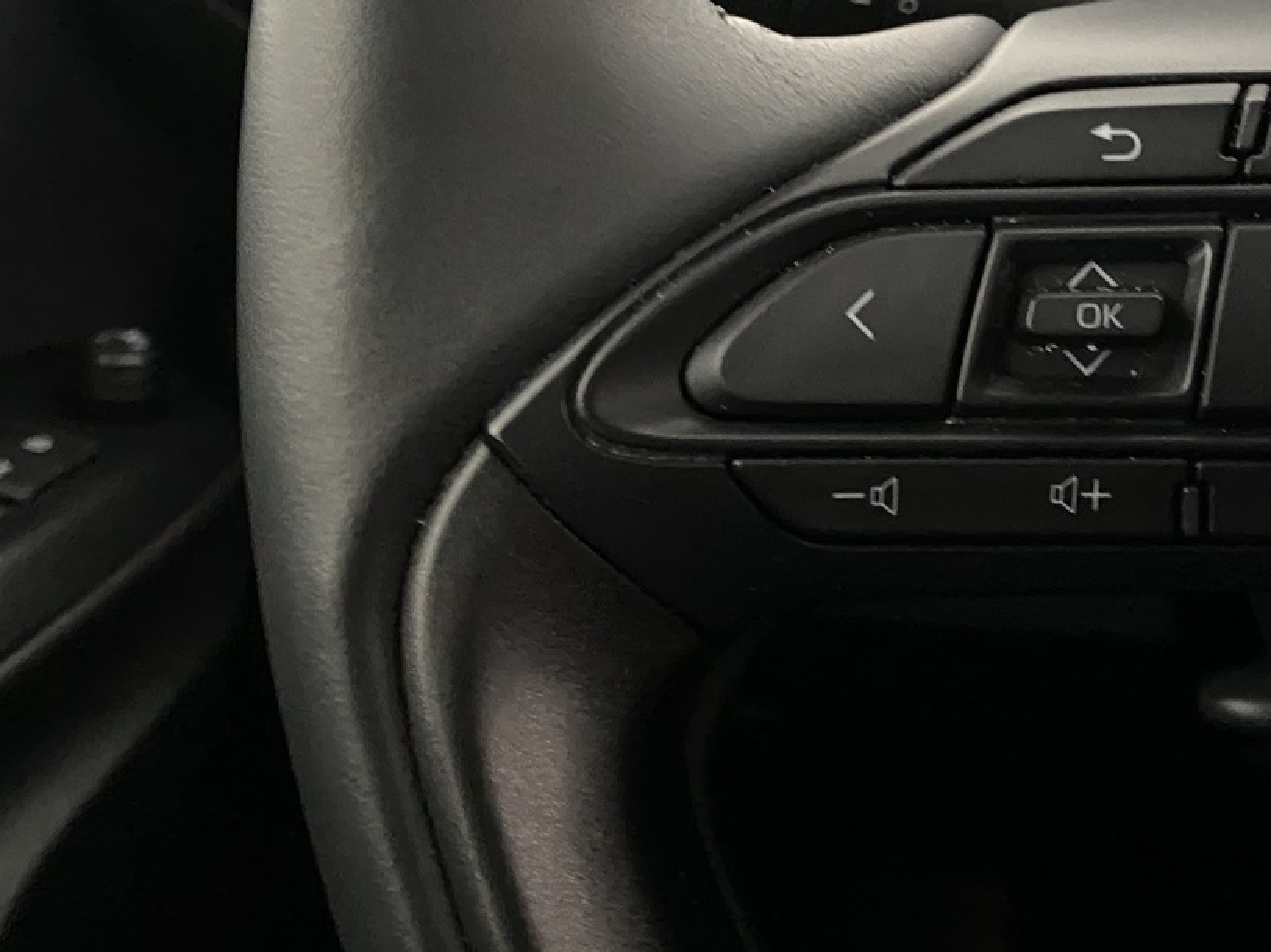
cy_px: 353
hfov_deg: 39.4
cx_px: 1048
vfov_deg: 31.4
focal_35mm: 46
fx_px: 1688
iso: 800
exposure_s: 1/25
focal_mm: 4.25
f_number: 1.8
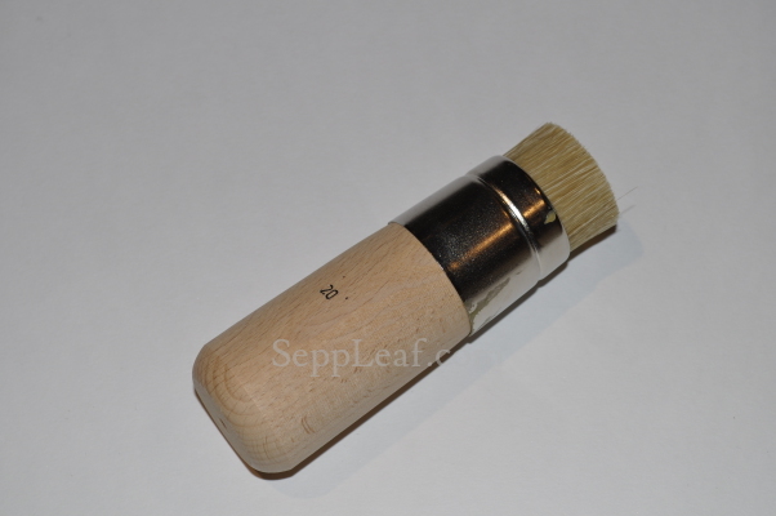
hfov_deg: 27.0
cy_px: 258
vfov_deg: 18.1
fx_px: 1615
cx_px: 388
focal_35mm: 75
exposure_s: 1/125
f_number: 9
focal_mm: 50
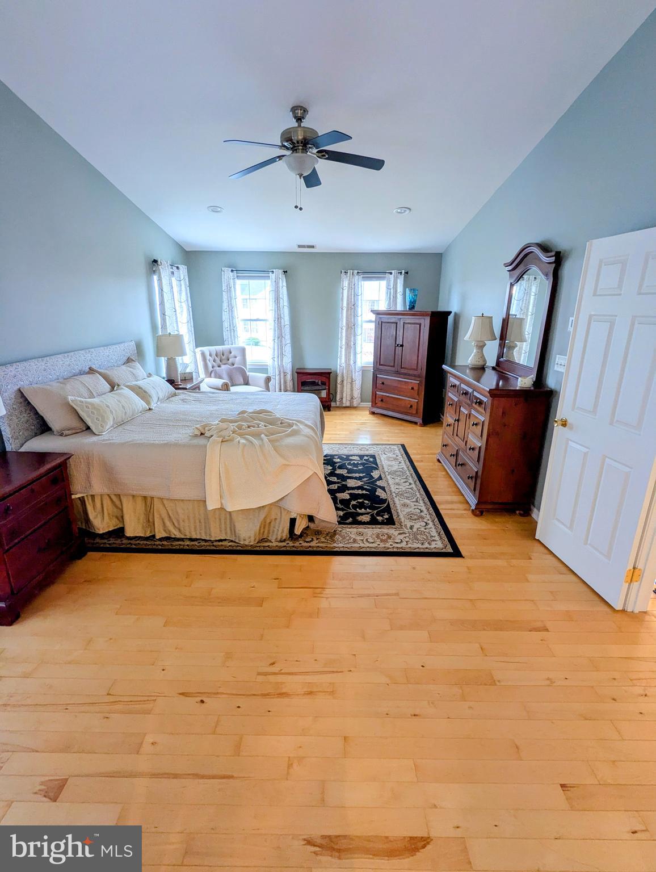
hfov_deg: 78.2
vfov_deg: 94.4
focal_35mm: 16
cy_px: 436
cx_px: 328
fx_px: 403
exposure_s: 1/120
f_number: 2.2
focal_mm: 2.35
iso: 230
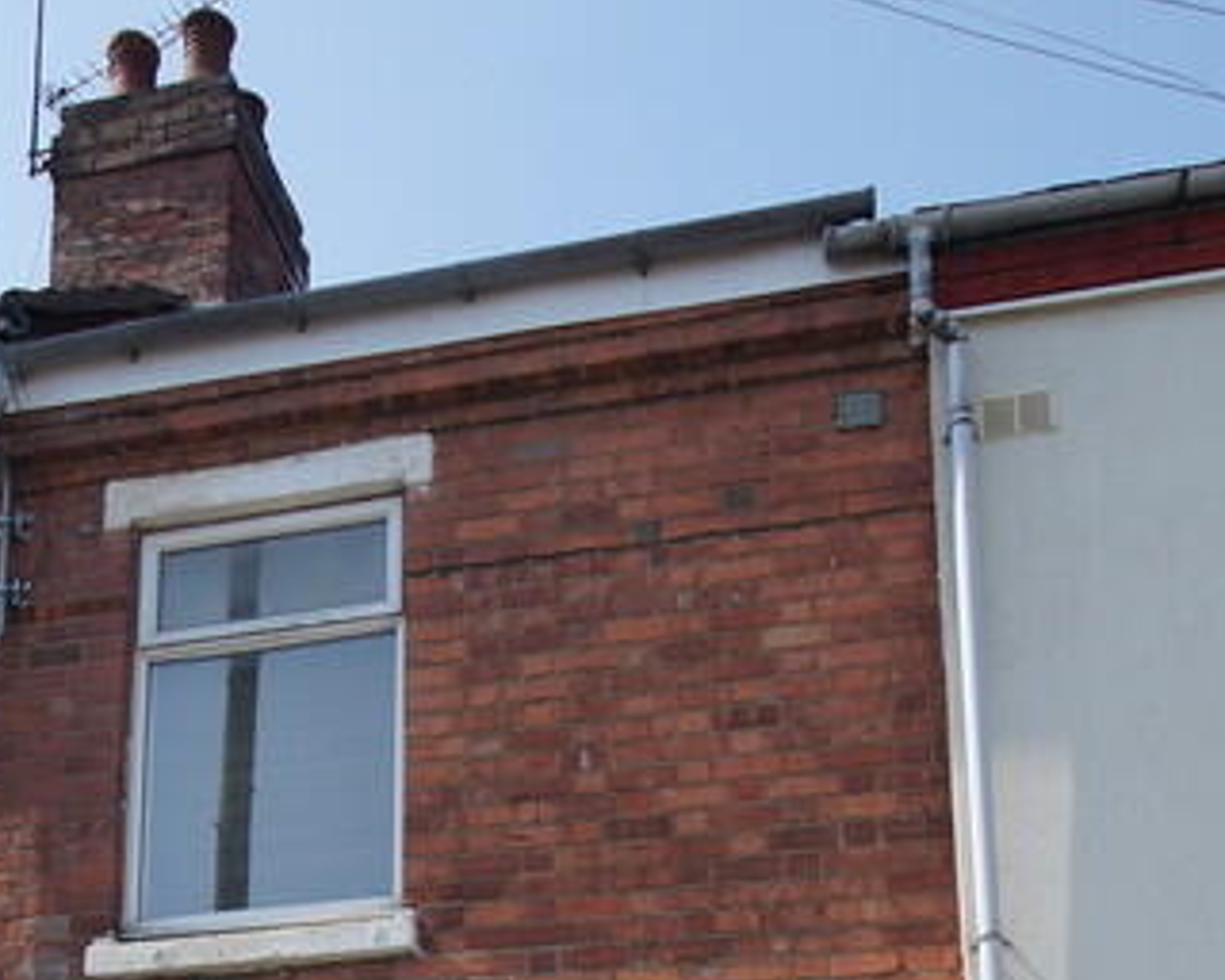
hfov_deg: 41.0
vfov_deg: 29.0
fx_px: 1631
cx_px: 494
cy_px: 1173
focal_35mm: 45
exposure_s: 1/500
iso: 100
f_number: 5.6
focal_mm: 10
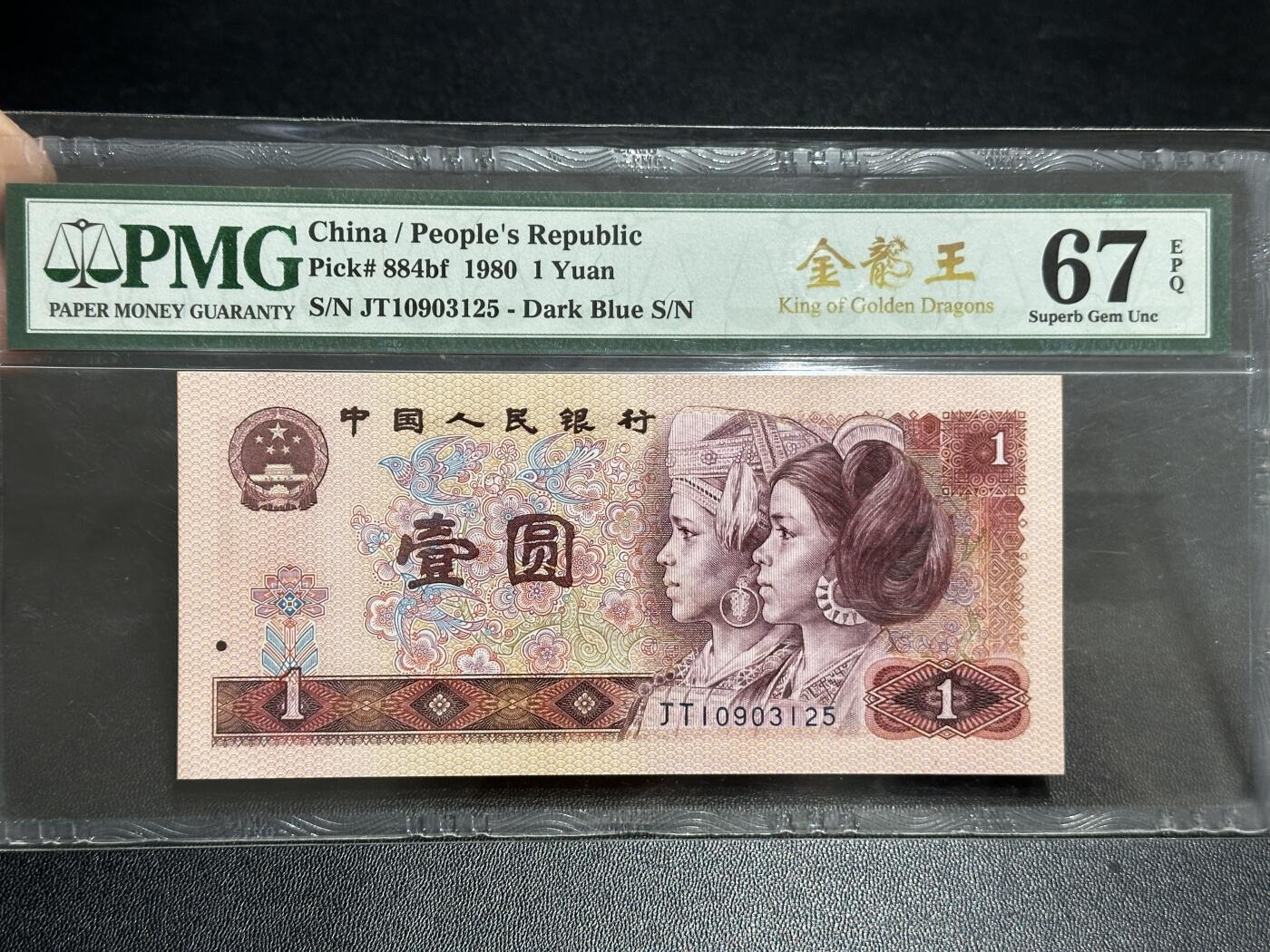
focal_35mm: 48
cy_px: 476
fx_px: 1761
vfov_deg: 30.3
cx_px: 635
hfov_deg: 39.7
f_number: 1.78
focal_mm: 6.86
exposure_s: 1/50
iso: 125
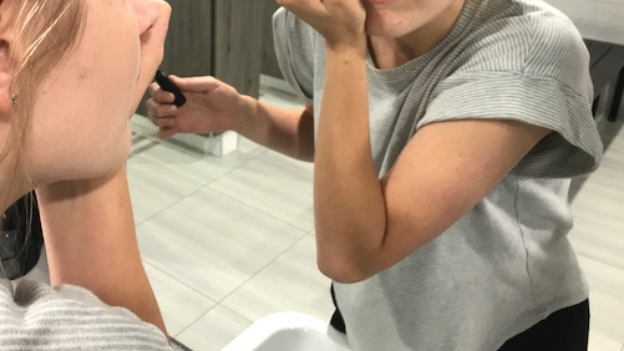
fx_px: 645
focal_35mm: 39
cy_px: 93
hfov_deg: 51.1
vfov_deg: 30.0
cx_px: 237
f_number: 1.8
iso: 40
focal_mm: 3.99
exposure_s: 1/17
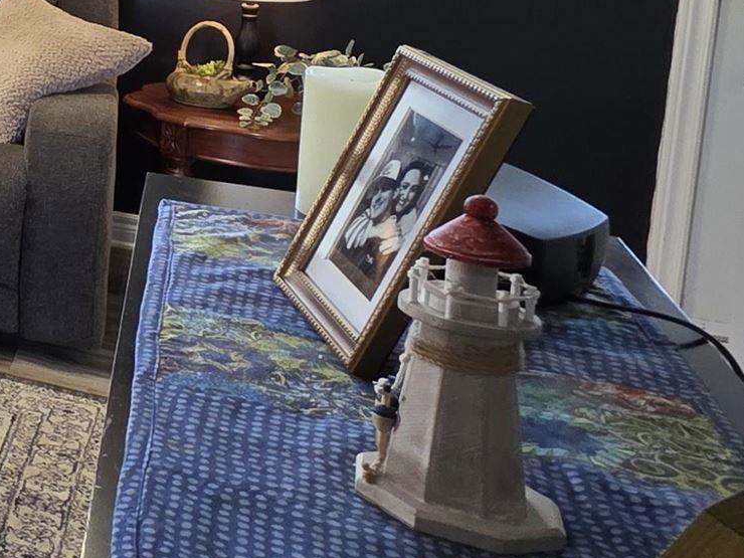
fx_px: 1161
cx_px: -648
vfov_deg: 25.1
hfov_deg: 21.0
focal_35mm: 54
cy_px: -56
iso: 160
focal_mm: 2.2
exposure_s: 1/60
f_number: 1.9
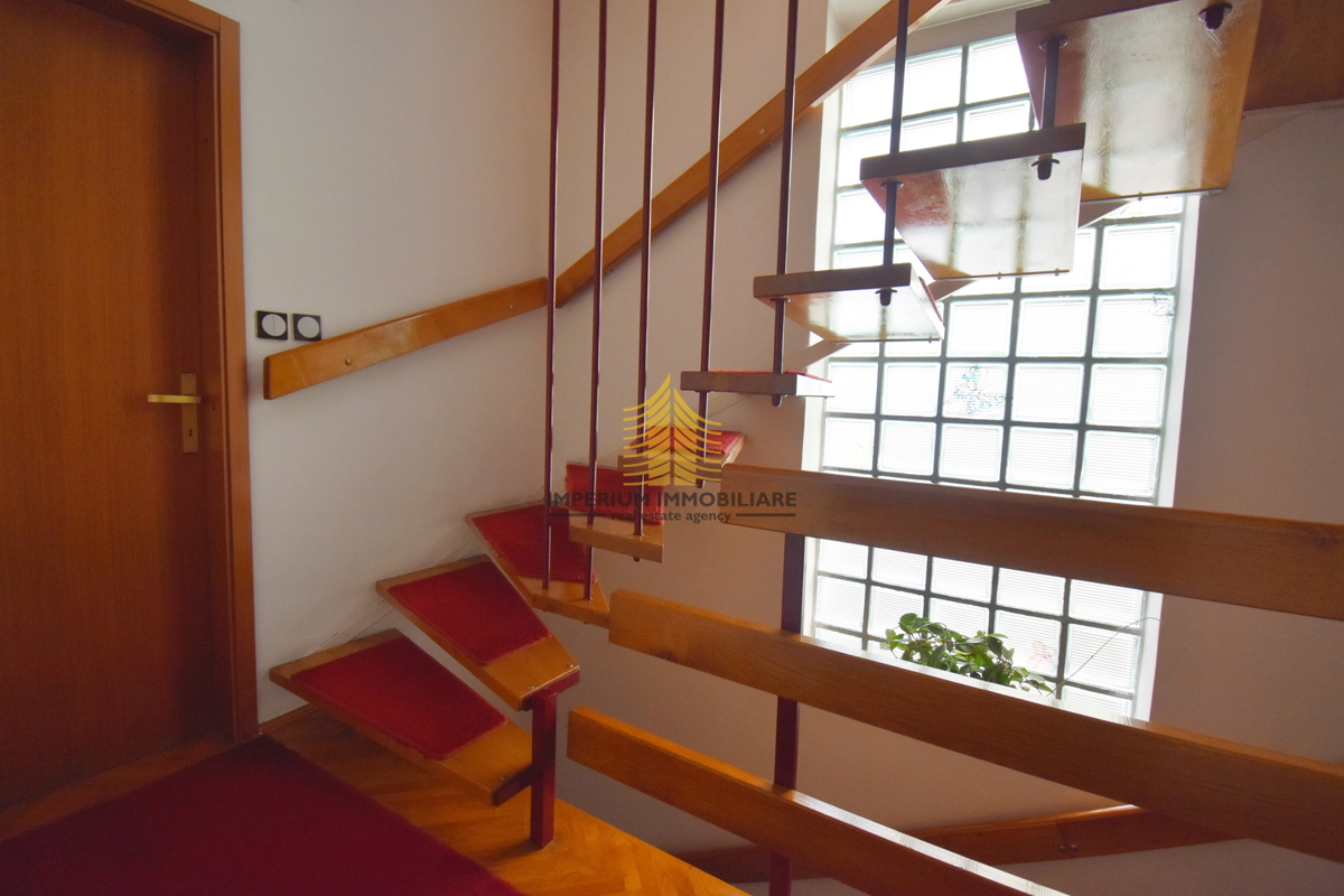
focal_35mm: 15
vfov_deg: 77.3
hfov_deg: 100.4
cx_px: 672
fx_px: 560
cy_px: 448
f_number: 4.5
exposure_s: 1/250
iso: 500
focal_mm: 10
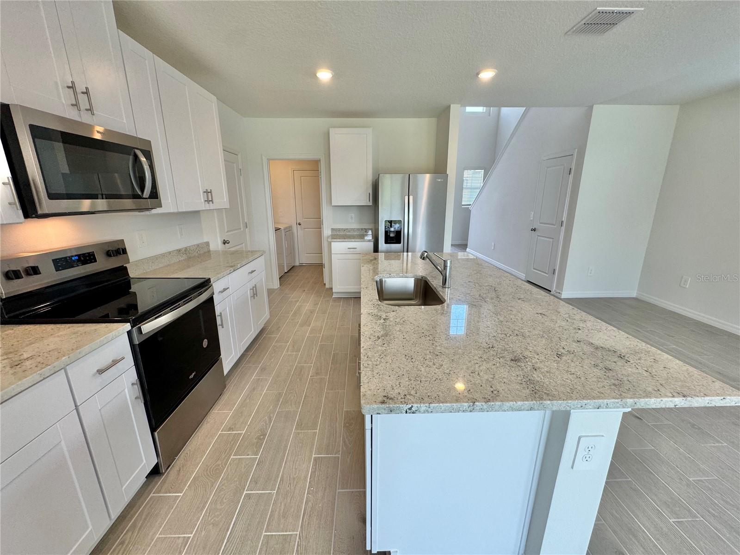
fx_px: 299
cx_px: 370
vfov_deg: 85.7
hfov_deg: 102.1
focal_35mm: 14
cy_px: 278
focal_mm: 2.22
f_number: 2.2
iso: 100
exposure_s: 1/120
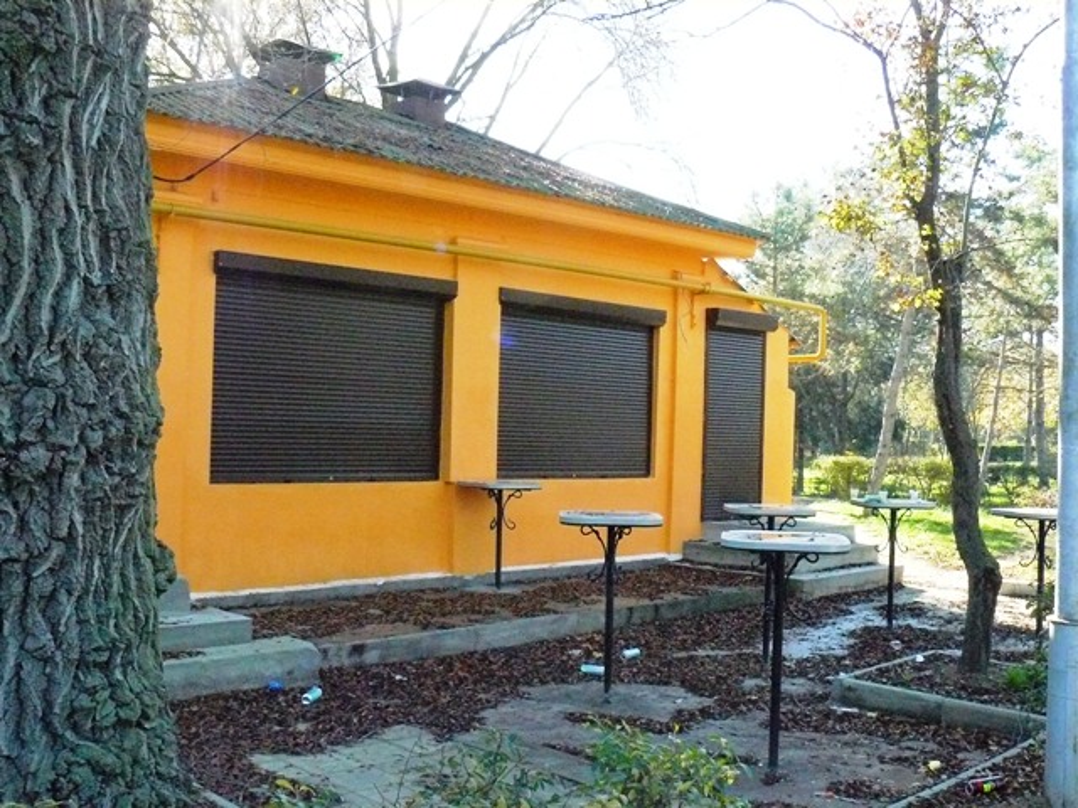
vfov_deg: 39.7
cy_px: 404
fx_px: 1121
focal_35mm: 36
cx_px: 539
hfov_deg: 51.4
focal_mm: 6
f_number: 5.6
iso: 800
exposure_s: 1/320
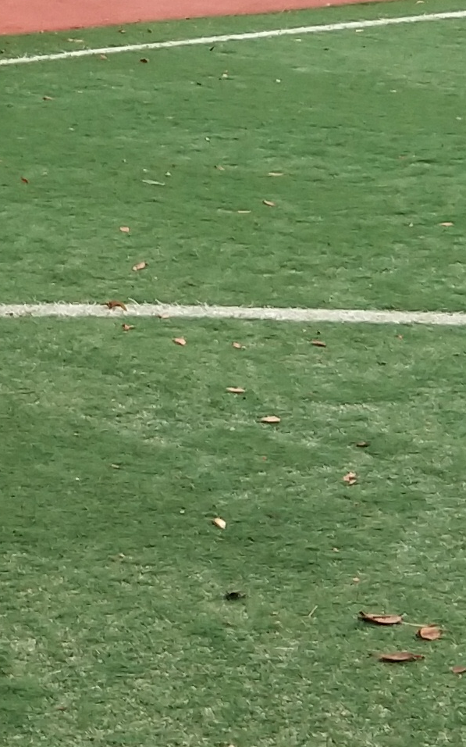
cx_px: -474
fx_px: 2908
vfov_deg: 14.2
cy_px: -137
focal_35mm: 143
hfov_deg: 8.7
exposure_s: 1/114
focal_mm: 3.69
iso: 50
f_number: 2.2
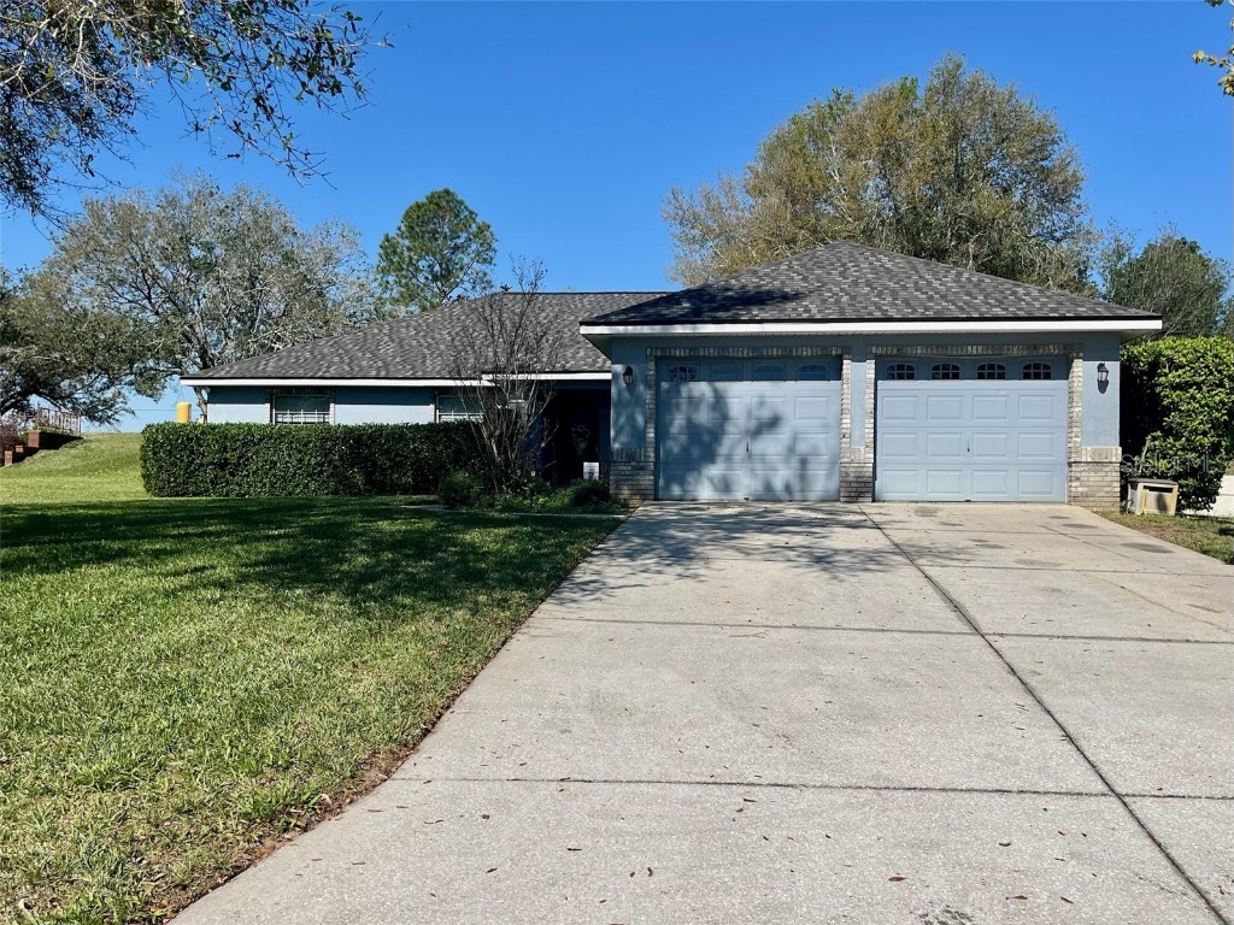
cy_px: 462
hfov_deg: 67.3
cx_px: 617
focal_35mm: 26
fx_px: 927
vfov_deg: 53.1
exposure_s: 1/5319
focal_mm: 5.1
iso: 50
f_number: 1.6
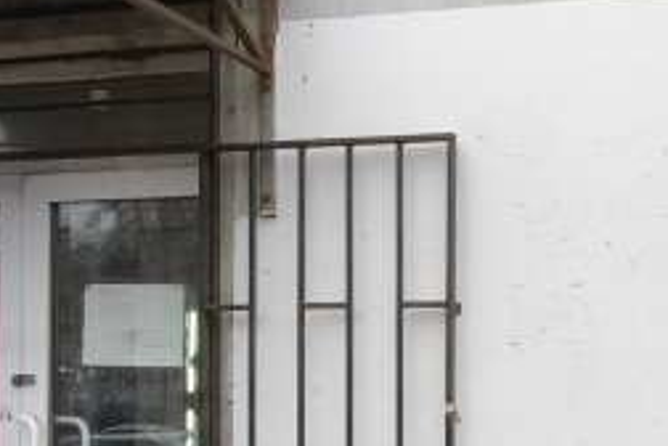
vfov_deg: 21.4
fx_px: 1150
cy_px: 409
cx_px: 641
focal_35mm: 62
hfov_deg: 30.5
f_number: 2.2
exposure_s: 1/50
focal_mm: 1.91
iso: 50
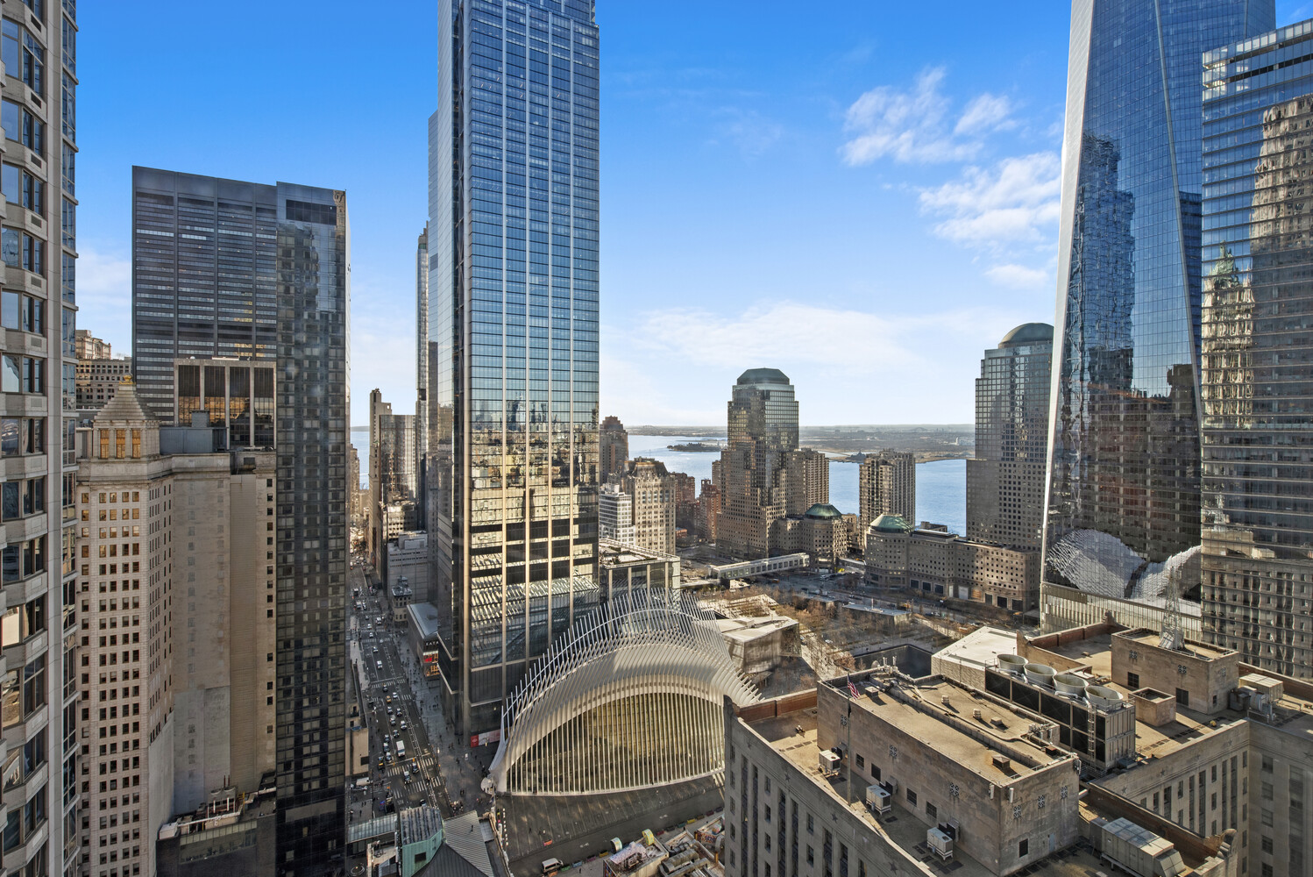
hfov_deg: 93.3
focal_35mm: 17
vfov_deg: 70.5
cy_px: 438
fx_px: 620
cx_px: 656
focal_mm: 17
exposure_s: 1/125
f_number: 11
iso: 320
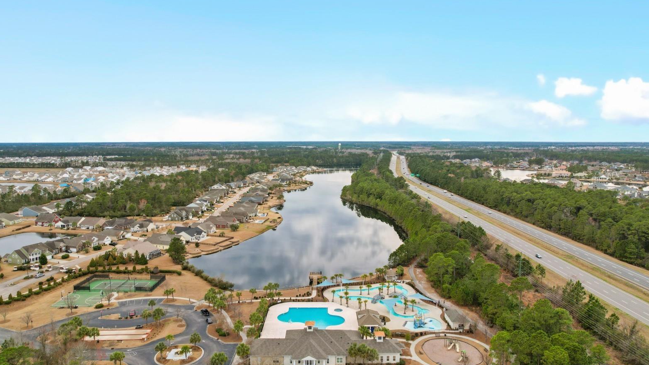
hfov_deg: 76.3
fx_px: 413
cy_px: 180
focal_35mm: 24
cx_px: 323
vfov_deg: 47.7
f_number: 2.8
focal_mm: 8.38
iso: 100
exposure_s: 1/20
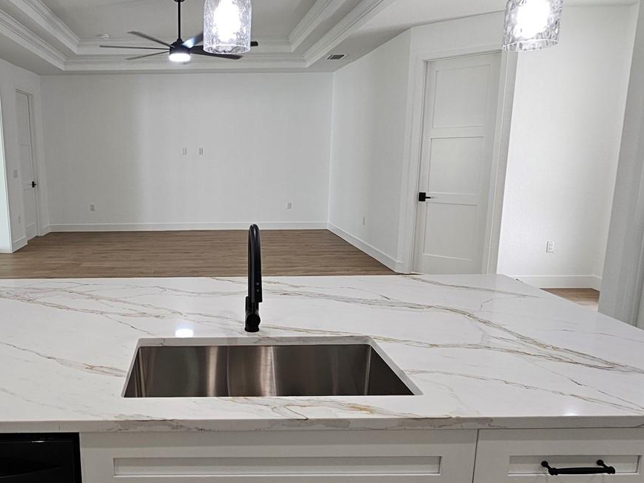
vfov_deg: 56.8
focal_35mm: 24
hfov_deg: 68.7
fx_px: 446
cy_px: 231
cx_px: 195
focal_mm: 2.2
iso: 80
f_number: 2.2
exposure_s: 1/60
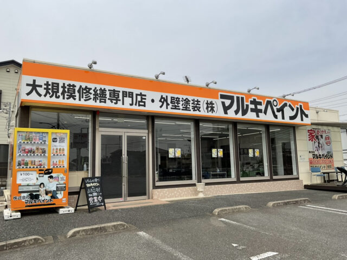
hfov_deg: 61.7
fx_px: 291
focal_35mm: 29
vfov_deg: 48.2
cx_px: 174
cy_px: 130
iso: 16
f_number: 1.8
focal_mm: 3
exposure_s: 1/2538
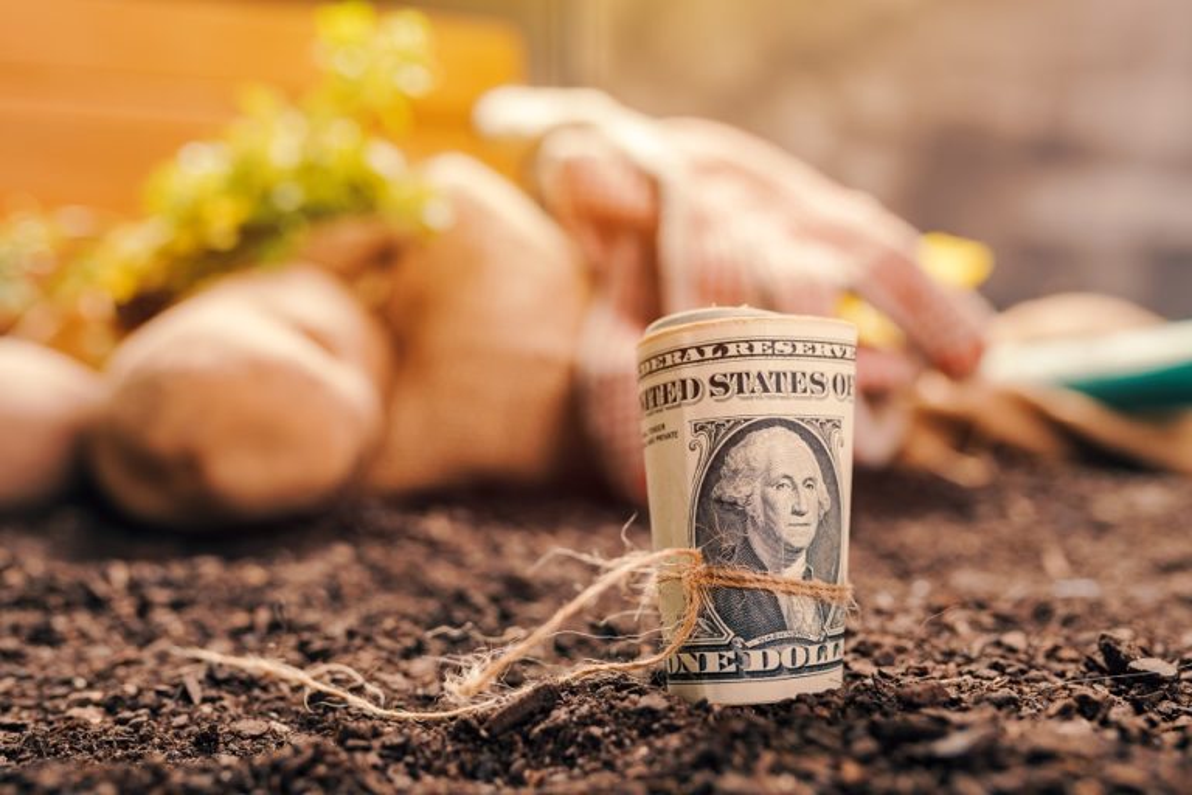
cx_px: 596
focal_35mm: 35
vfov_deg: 37.9
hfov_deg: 54.4
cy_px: 398
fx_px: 1159
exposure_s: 1/100
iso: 40
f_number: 4
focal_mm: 35
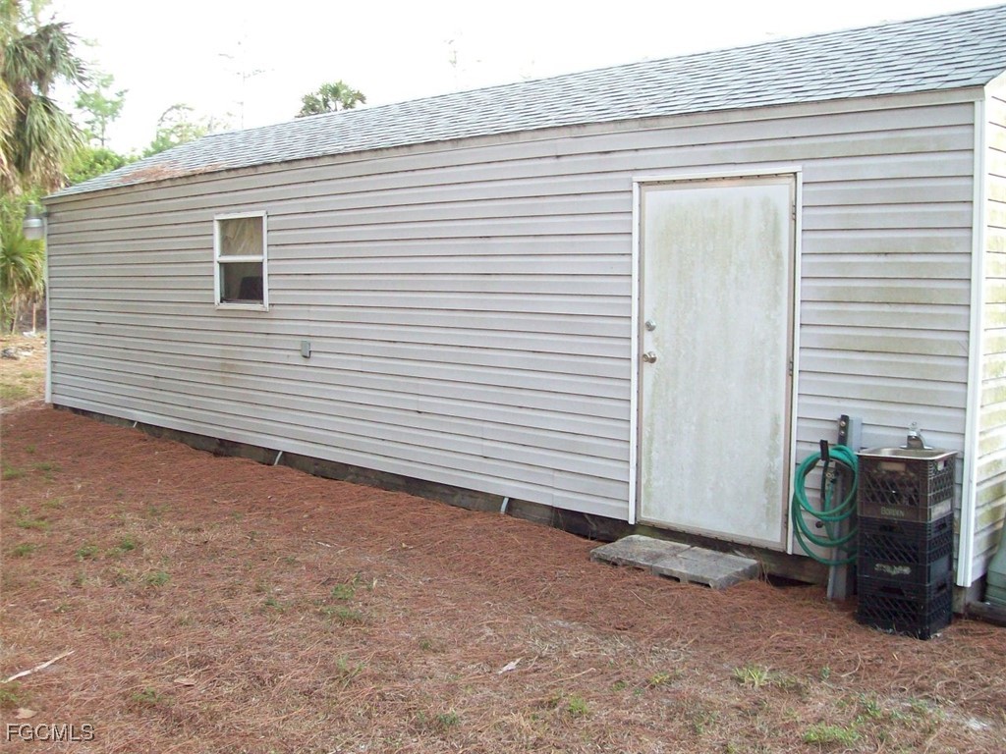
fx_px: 1046
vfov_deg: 39.7
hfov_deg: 51.4
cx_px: 503
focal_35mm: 36
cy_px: 377
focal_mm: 6
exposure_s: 1/115
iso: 200
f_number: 2.7
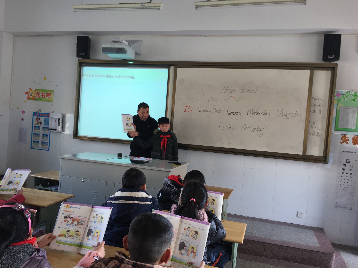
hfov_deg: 61.7
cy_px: 134
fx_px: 300
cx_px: 179
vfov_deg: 48.2
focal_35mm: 29
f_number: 2.2
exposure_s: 1/50
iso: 32
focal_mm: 4.15
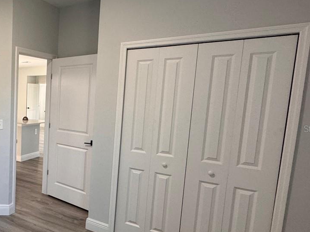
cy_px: 128
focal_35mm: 31
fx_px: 278
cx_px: 1
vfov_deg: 45.4
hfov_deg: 48.3
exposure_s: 1/120
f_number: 2.2
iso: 160
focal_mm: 2.22
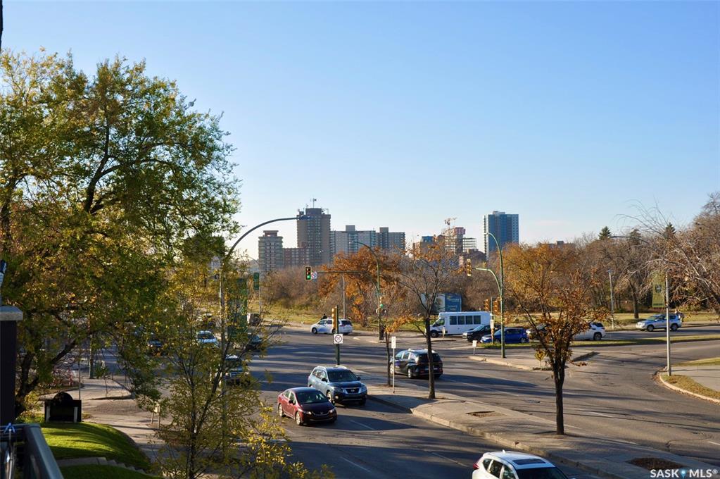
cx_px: 360
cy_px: 240
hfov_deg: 38.9
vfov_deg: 26.4
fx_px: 1019
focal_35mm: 51
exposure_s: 1/200
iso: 200
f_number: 10
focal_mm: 34
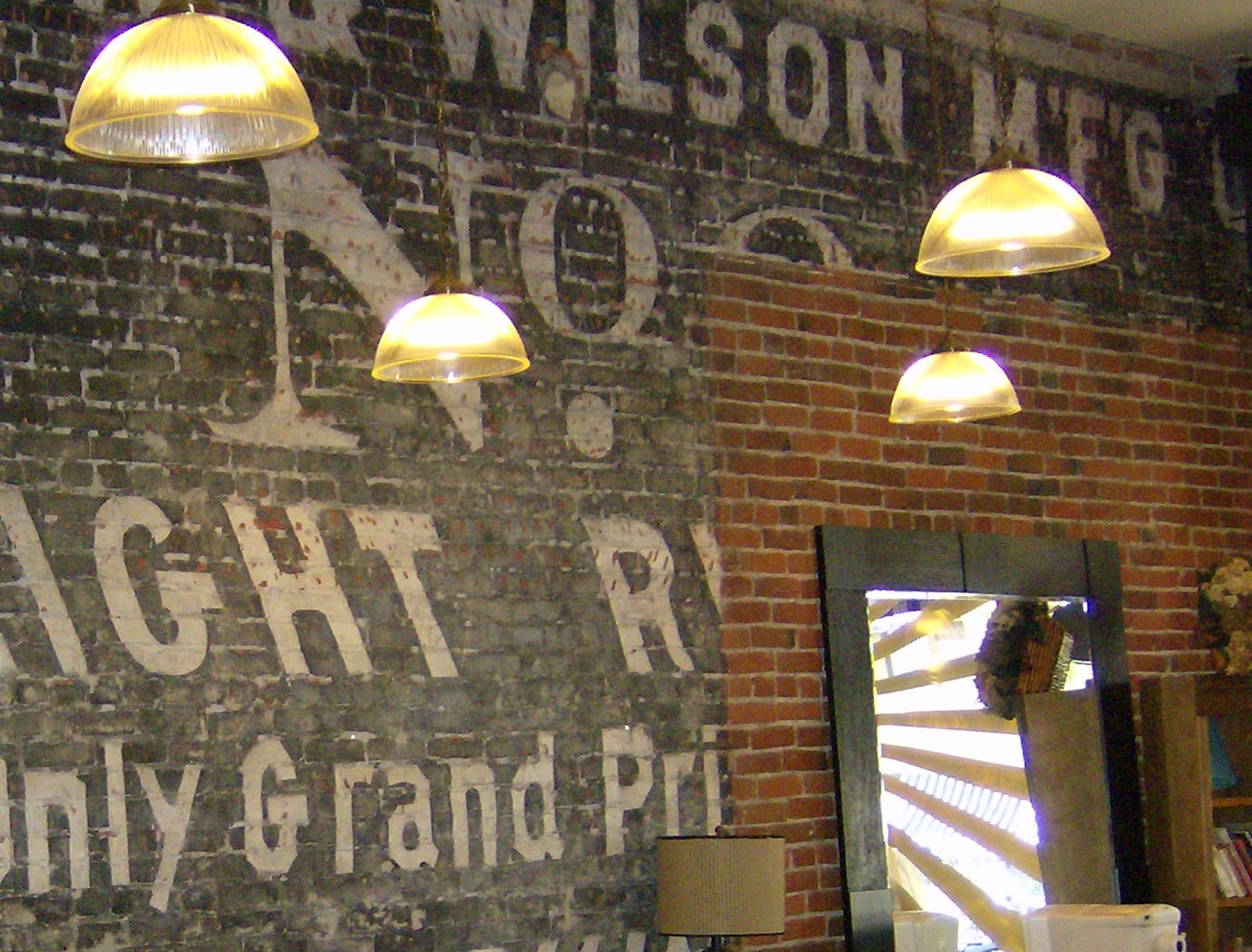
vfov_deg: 20.0
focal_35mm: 74
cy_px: 622
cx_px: 194
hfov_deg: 25.6
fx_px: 2689
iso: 200
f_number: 2.8
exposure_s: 1/60
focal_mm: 6
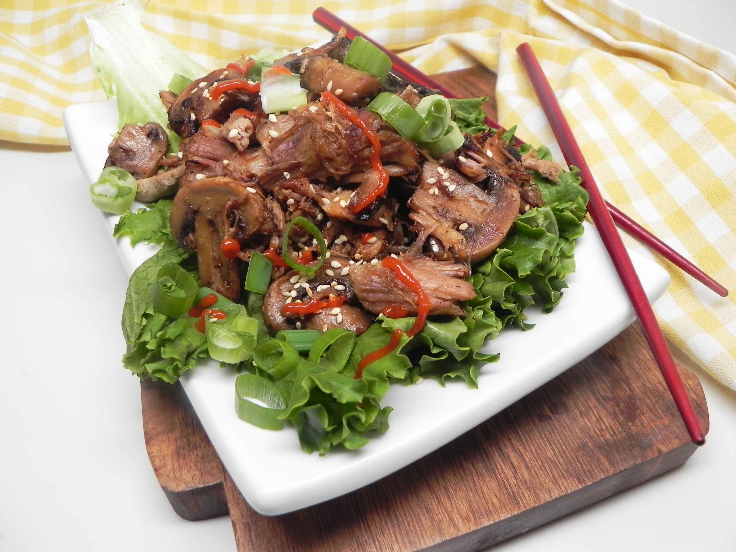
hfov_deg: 61.7
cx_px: 368
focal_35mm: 29
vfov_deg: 48.2
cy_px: 276
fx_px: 617
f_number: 2.8
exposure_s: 1/39.7
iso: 160
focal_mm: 5.2
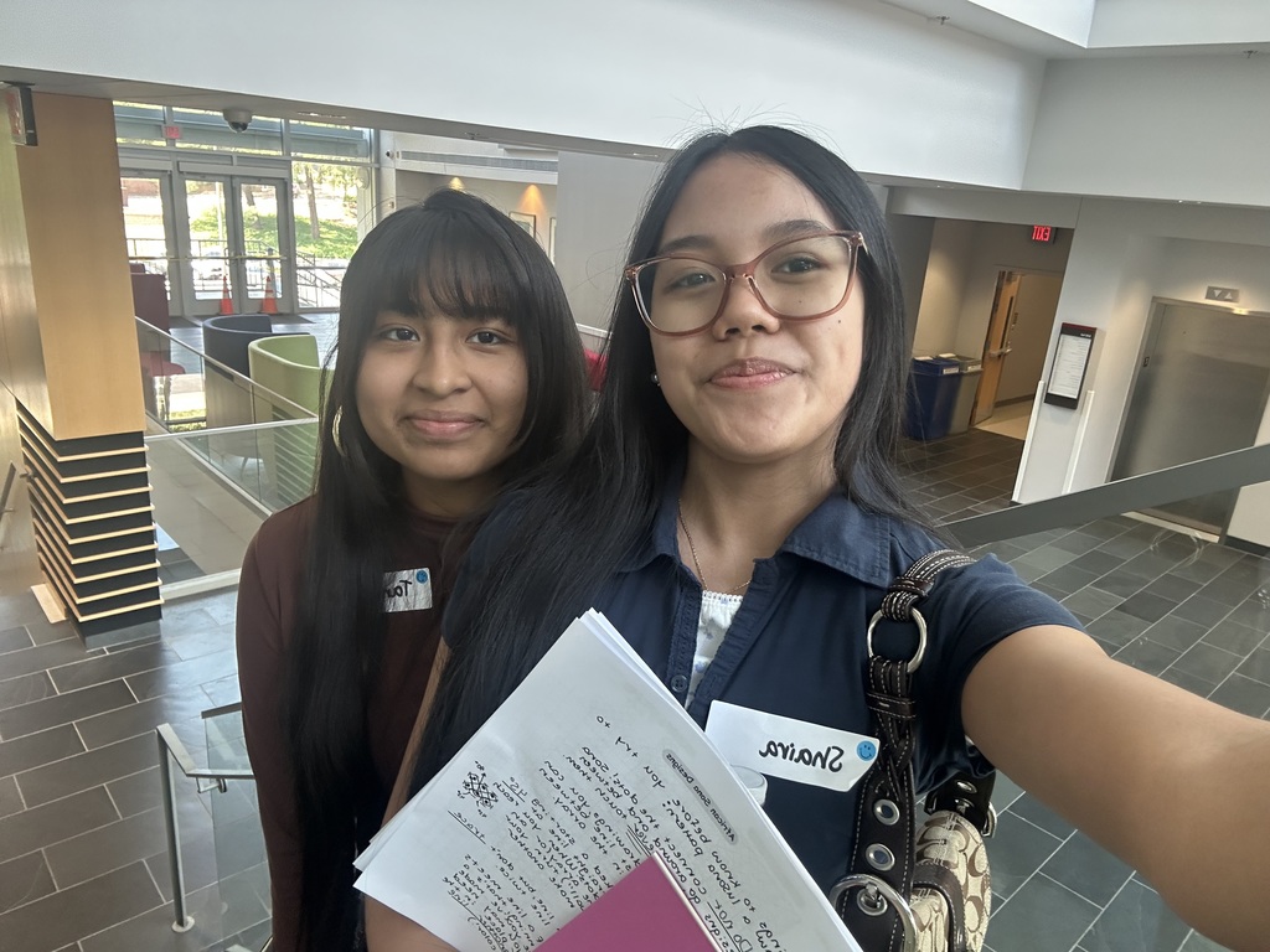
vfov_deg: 58.9
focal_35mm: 23
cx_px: 635
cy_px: 476
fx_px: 844
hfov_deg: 73.9
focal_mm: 2.69
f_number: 1.9
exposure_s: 1/60
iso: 80
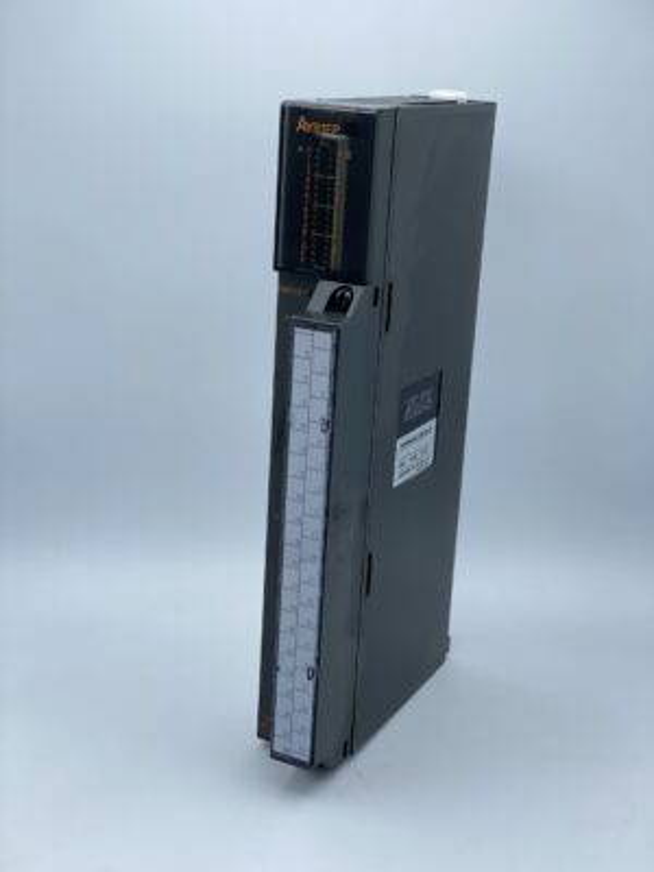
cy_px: 436
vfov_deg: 36.8
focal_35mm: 52
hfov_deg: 28.0
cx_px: 327
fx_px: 1310
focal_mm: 6
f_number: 2
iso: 20
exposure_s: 1/369
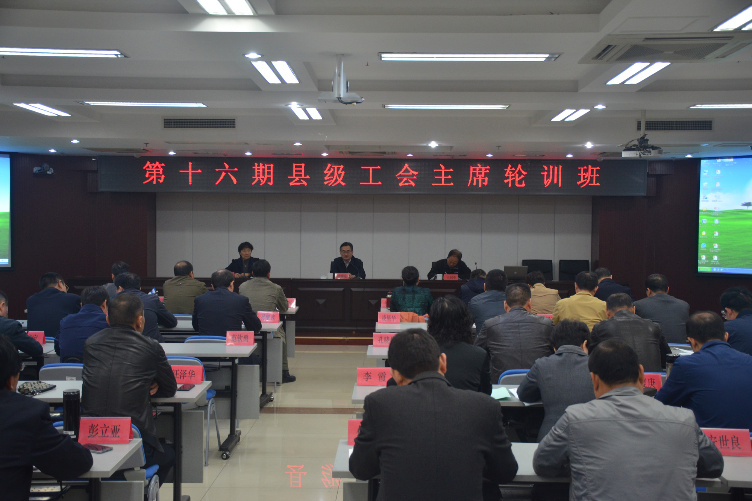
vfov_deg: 28.1
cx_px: 376
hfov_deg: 41.1
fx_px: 1002
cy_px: 250
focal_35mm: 48
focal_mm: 32
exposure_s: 1/60
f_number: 4
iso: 560
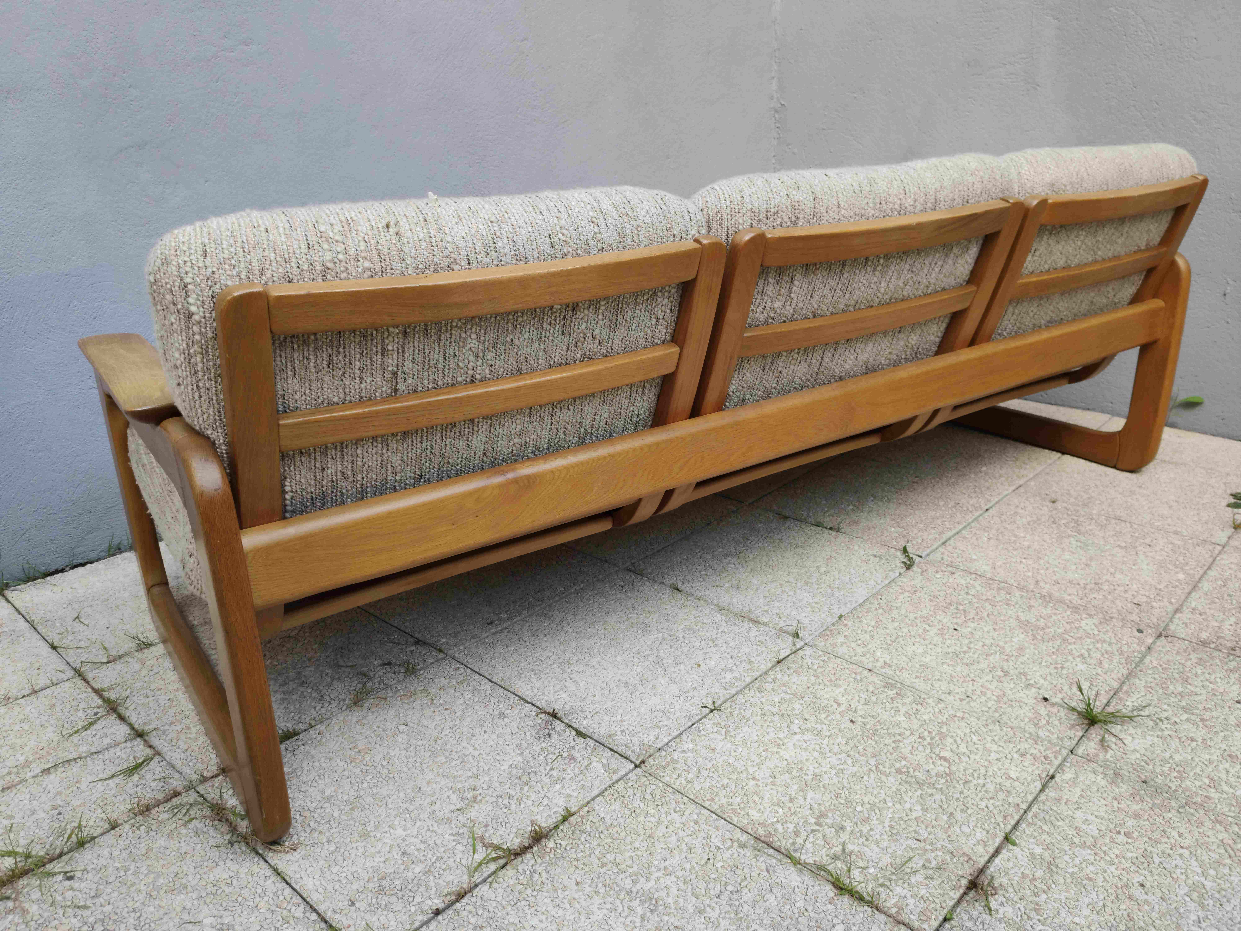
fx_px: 968
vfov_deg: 51.4
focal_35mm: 27
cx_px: 620
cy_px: 466
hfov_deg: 65.3
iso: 159
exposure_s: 1/100
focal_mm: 4.75
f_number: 1.75
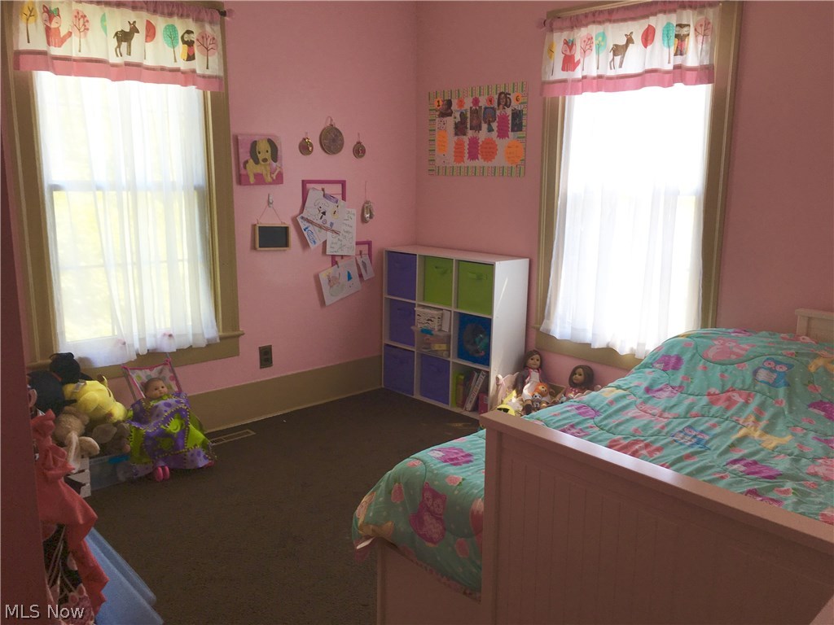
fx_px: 699
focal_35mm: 29
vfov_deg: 48.2
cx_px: 417
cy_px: 312
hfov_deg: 61.7
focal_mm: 4.15
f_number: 2.2
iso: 25
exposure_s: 1/30
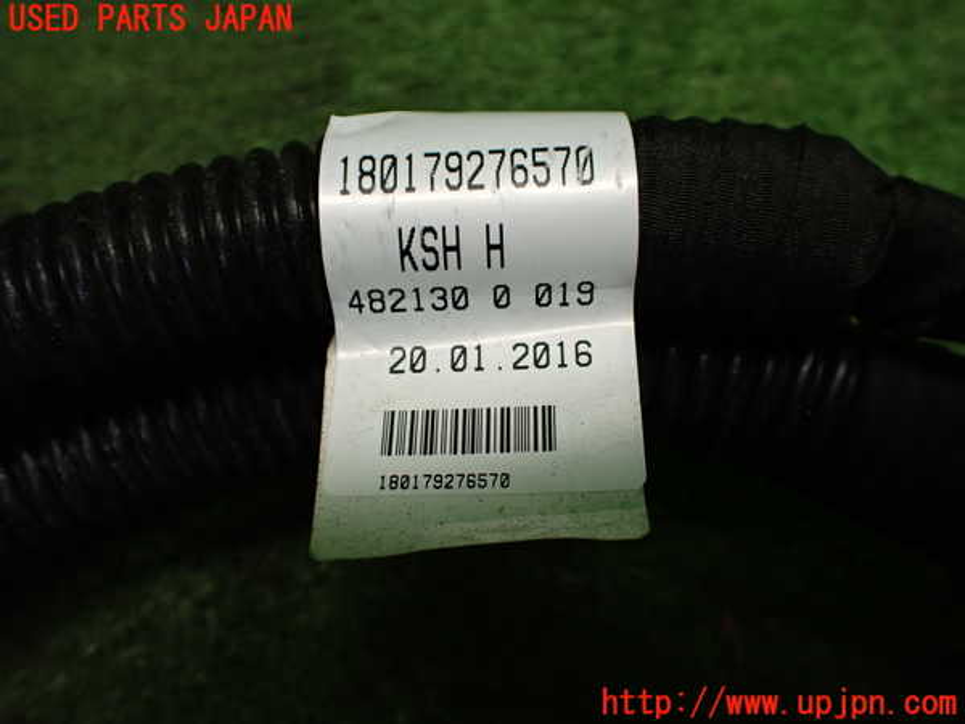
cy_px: 362
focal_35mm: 30
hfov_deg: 60.0
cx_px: 482
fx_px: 836
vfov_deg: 46.8
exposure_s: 1/125
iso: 250
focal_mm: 5.4
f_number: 2.3
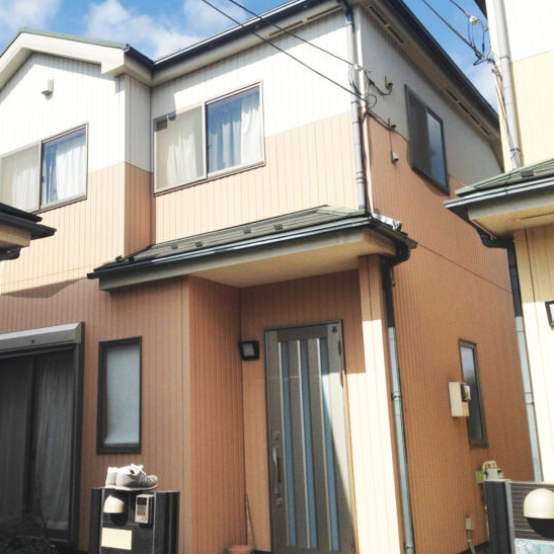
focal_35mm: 40
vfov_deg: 41.9
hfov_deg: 41.5
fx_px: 724
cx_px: 205
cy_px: 271
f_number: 2.4
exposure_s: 1/2088
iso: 50
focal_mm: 4.12
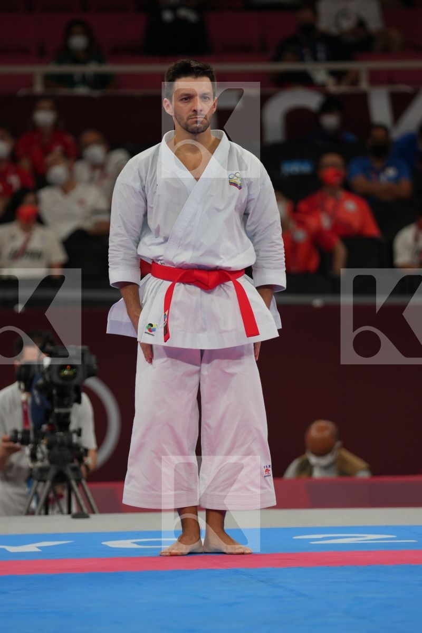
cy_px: 316
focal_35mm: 273
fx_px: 4800
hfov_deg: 5.0
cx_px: 211
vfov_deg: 7.5
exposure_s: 1/500
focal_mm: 182
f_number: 2.8
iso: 200
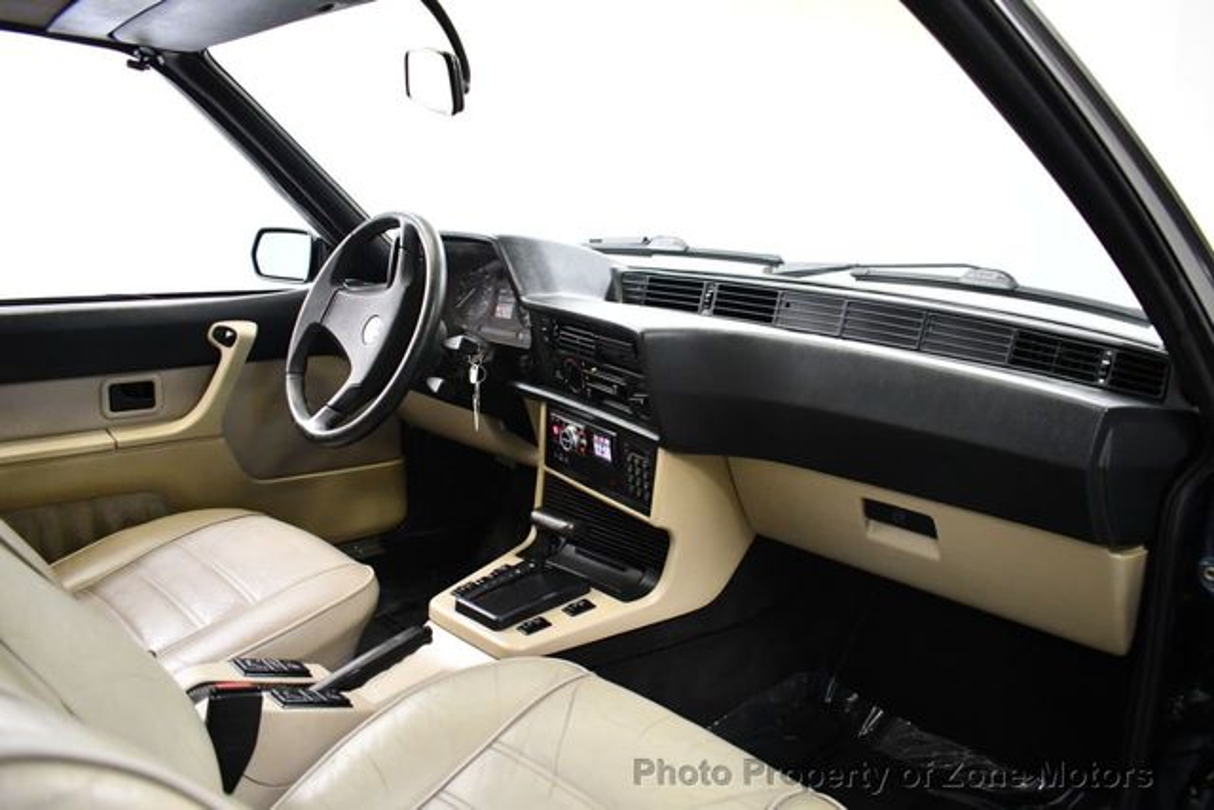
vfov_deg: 48.0
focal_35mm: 27
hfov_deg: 67.4
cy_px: 405
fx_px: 911
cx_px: 607
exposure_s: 1/100
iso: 3200
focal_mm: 18
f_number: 3.5
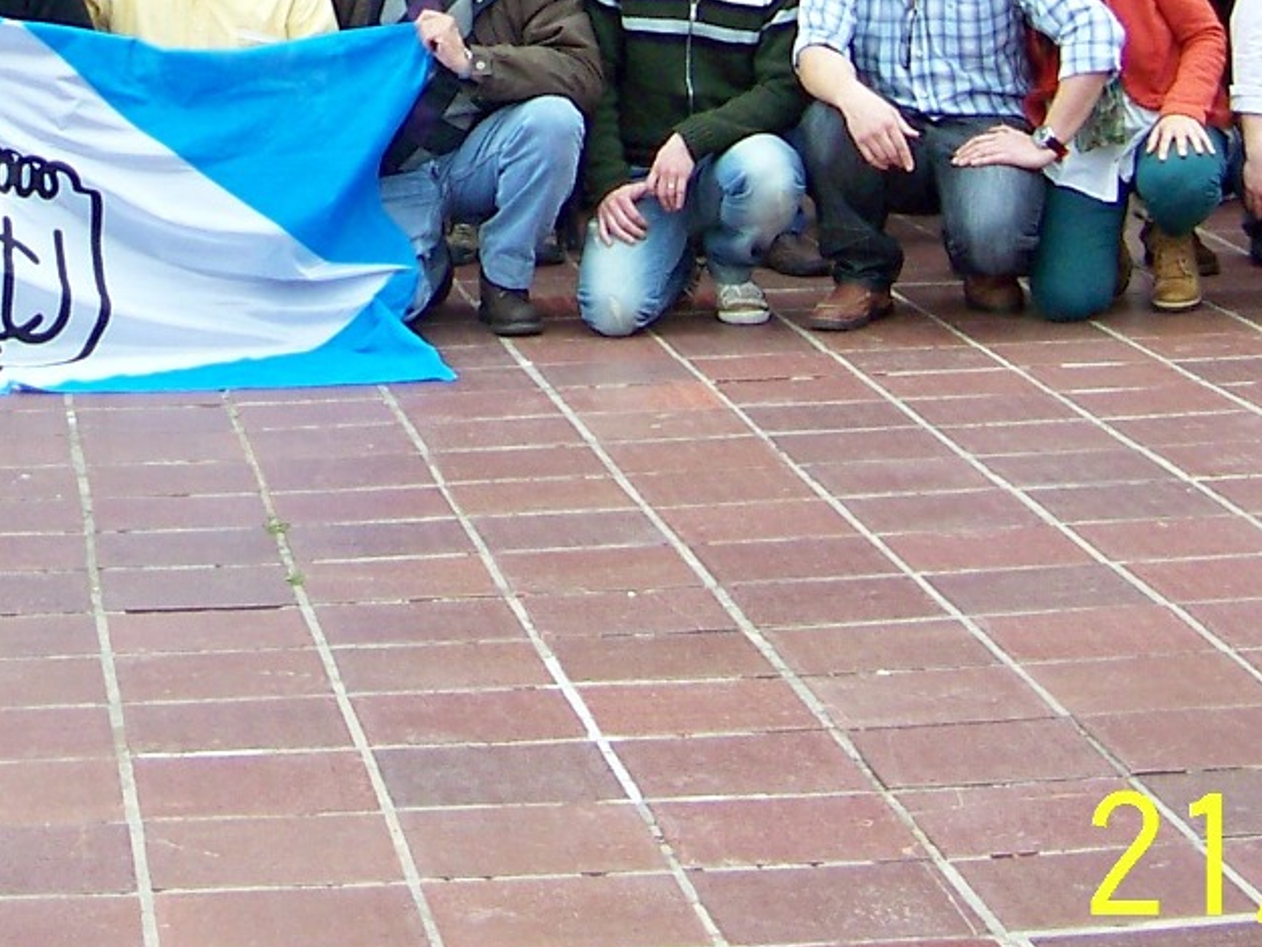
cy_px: -267
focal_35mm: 115
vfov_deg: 12.5
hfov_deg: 16.9
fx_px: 4193
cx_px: 96
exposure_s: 1/125
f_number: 2.8
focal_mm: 5.85
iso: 64
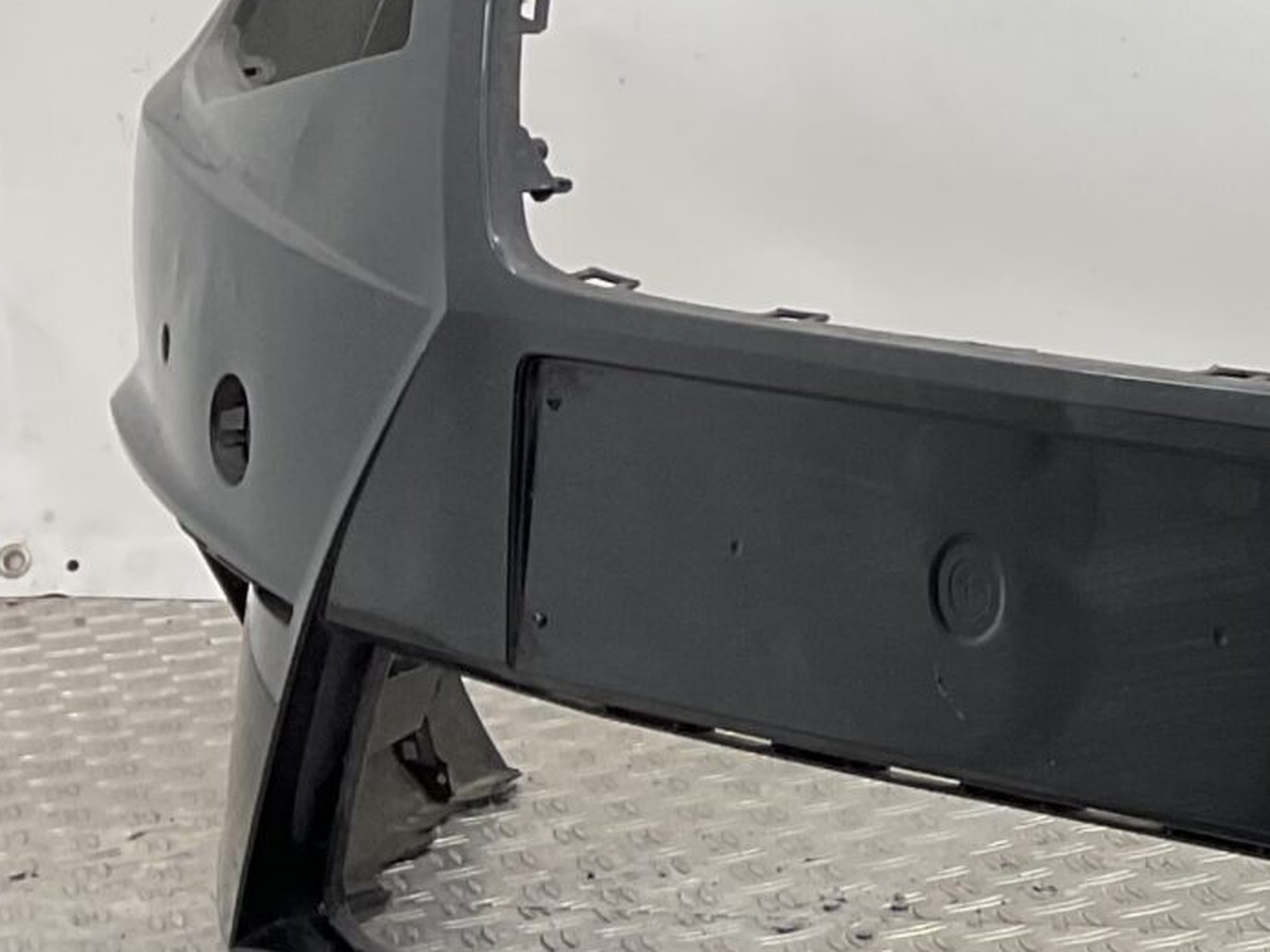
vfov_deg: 13.8
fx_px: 3924
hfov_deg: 15.8
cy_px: 298
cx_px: 2258
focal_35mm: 107
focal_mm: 3
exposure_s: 1/120
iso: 25
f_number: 1.8
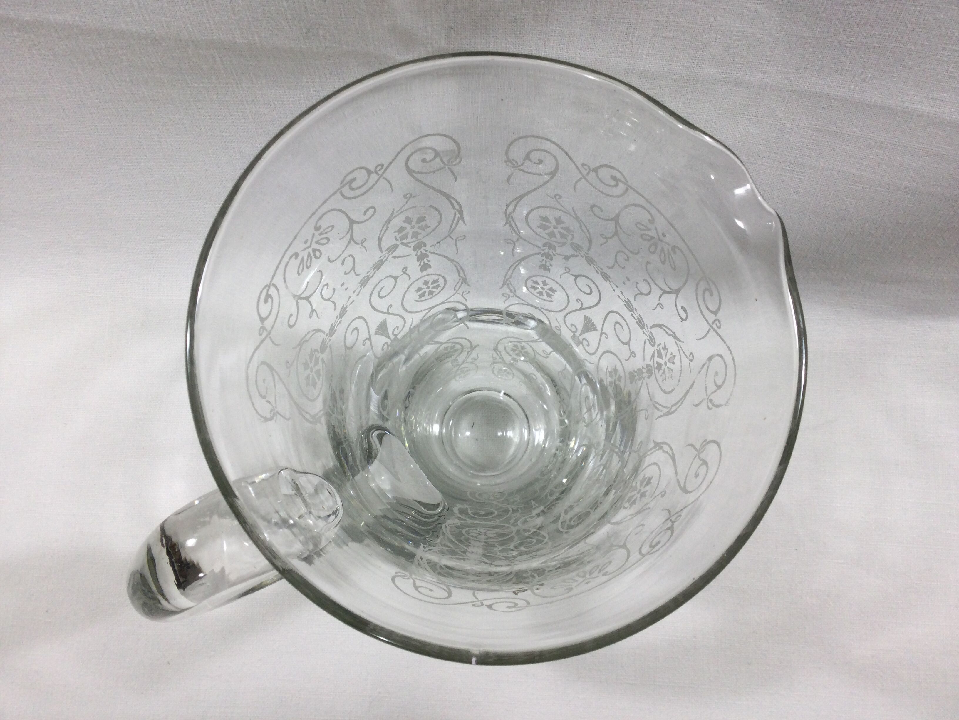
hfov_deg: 58.4
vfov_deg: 45.4
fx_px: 859
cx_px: 480
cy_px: 360
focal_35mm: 31
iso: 32
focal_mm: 3.3
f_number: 2.4
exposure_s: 1/100
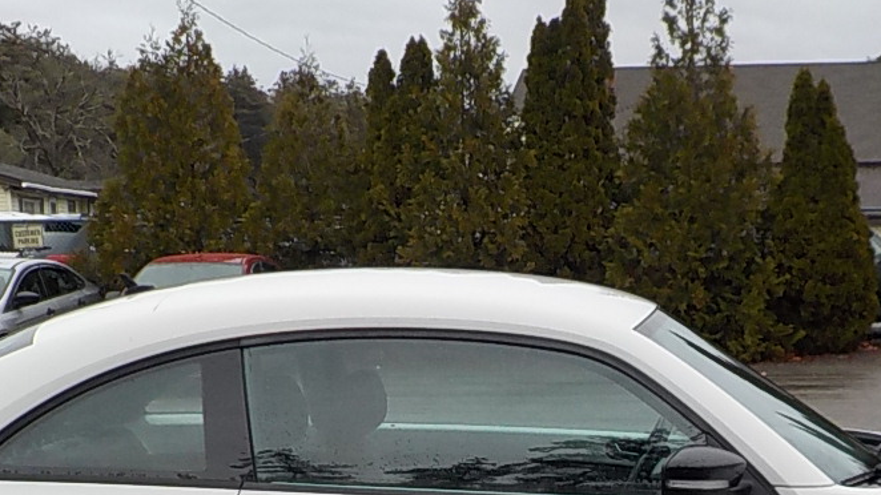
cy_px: 518
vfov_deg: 15.0
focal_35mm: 79
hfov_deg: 26.8
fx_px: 1845
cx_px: 532
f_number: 3.3
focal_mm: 4.1
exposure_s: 1/500
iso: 125
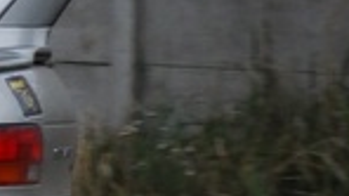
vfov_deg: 1.4
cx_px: -765
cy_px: 9
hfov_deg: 2.4
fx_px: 8073
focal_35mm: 873
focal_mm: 86
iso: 720
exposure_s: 1/500
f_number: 4.5
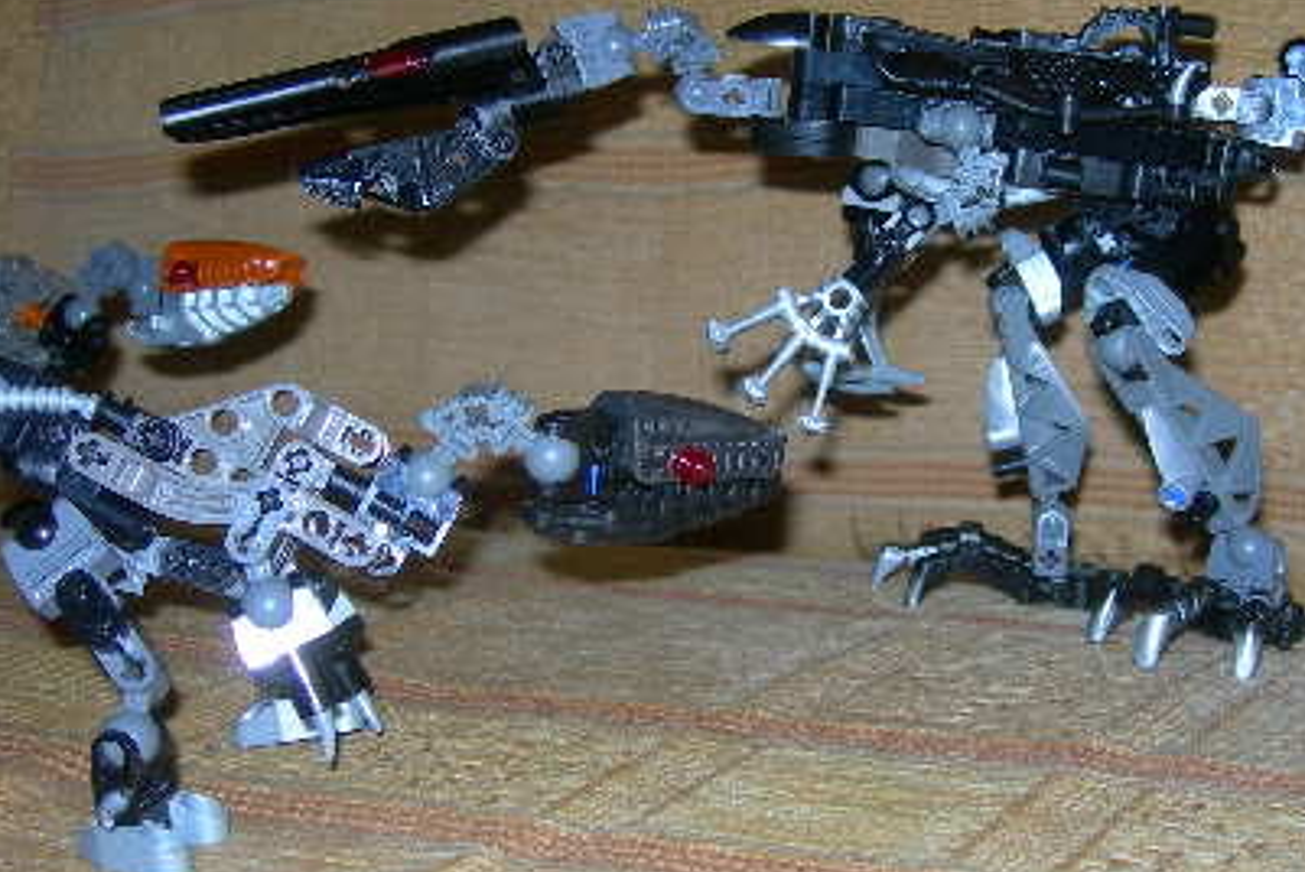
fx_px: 2285
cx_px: 768
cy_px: 443
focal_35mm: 63
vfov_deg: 21.6
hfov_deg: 31.8
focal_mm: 7.8
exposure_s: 1/60.1
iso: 50
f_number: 2.8
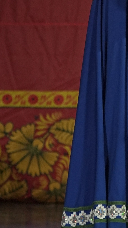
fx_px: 4796
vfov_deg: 2.7
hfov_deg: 1.5
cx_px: 153
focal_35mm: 795
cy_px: 15
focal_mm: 200
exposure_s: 1/400
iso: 2000
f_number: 4
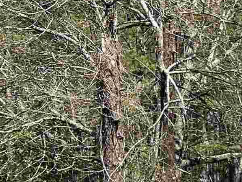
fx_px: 937
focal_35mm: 134
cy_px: 158
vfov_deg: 11.0
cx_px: 577
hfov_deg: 11.9
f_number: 1.5
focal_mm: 5.7
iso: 50
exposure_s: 1/1838
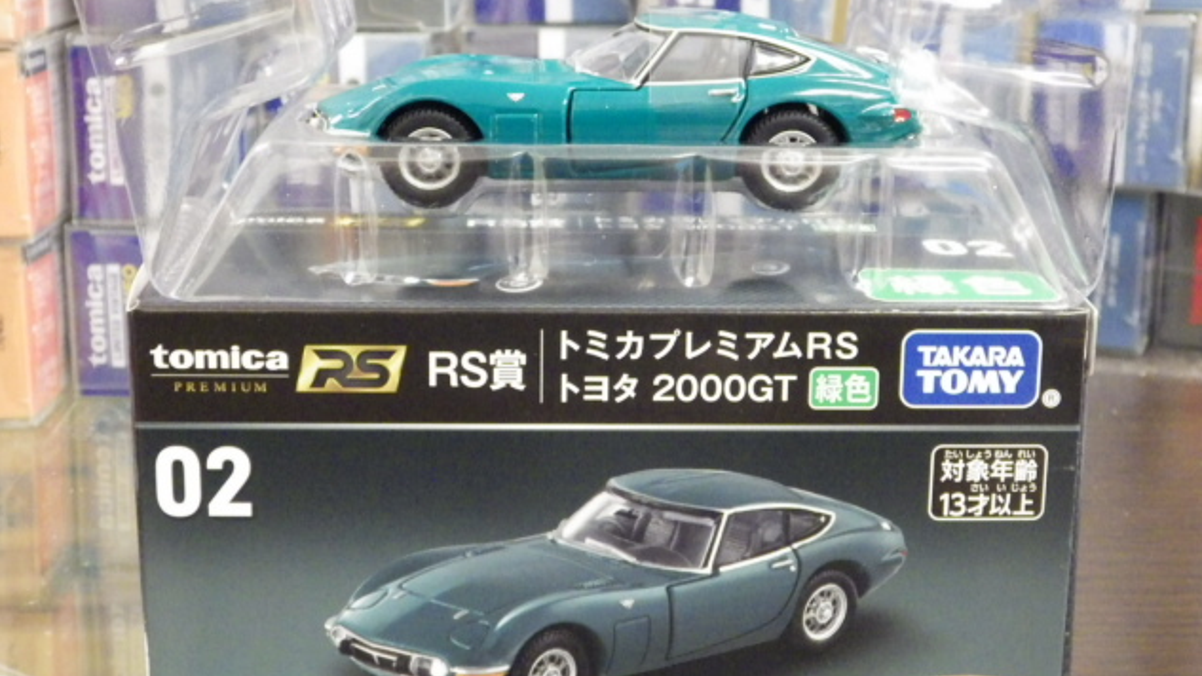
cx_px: 604
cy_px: 315
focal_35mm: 65
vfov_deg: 18.5
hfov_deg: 32.4
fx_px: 2072
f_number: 4
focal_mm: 10.7
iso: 1600
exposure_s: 1/25
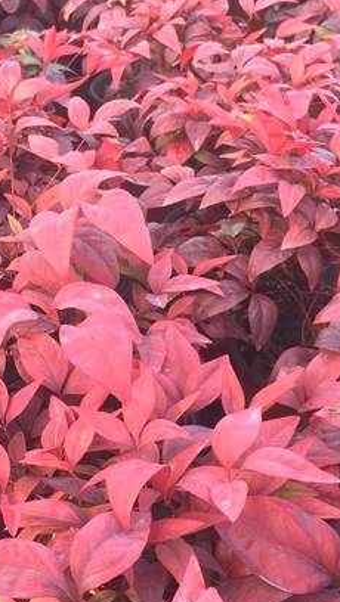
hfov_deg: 18.1
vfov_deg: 31.9
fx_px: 1056
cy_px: 319
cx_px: 56
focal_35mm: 66
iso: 40
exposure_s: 1/100
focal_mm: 4.15
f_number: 2.2
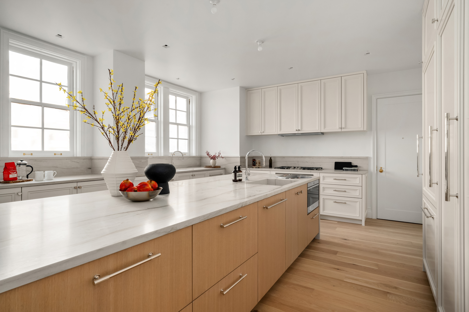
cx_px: 234
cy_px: 156
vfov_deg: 67.4
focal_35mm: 18
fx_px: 234
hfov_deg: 90.0
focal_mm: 18
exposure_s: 1/5
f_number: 16
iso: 1000
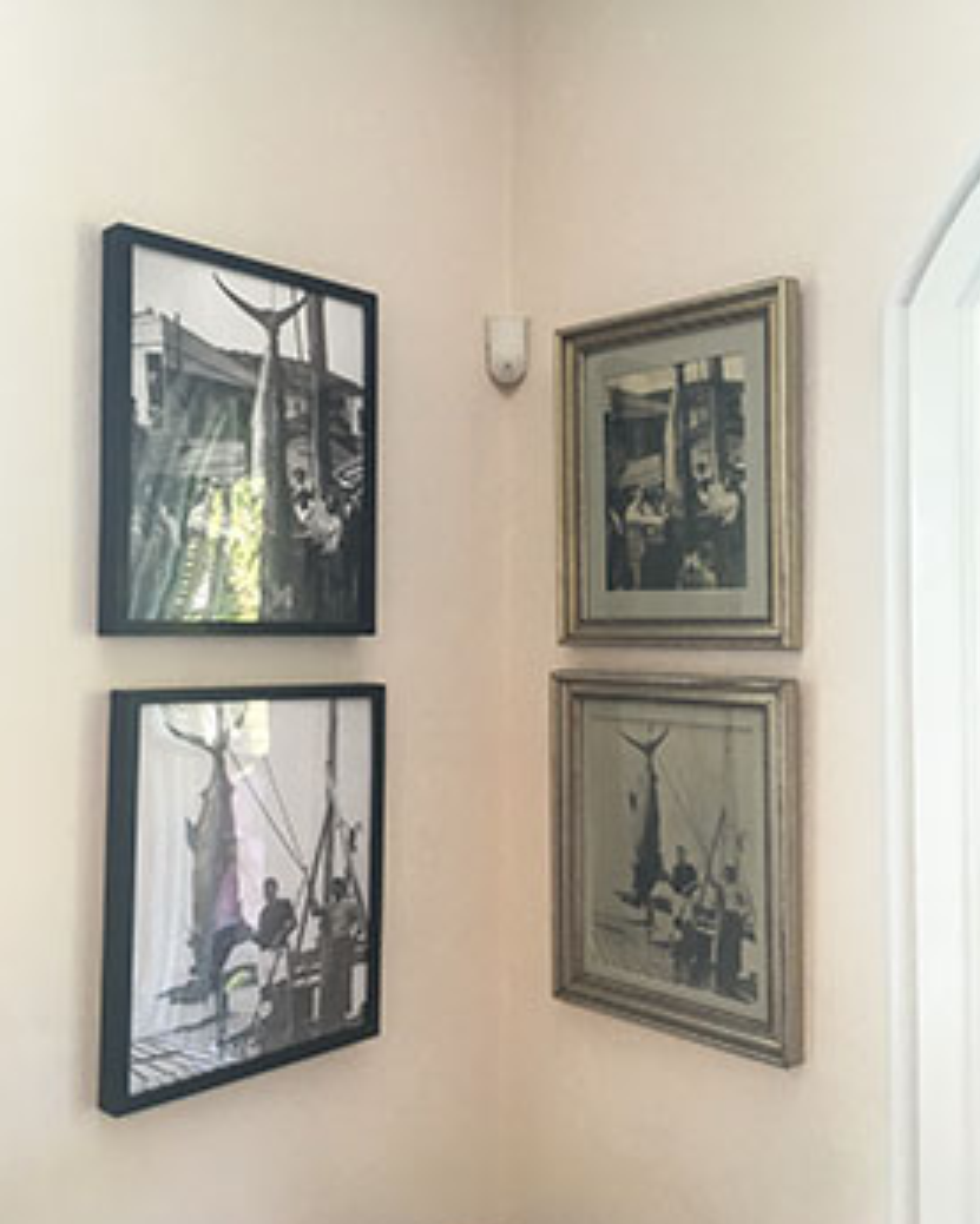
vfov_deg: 57.1
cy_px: 582
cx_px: 492
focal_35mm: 31
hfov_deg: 47.1
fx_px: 1123
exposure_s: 1/30
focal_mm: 4.15
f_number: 2.2
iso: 32
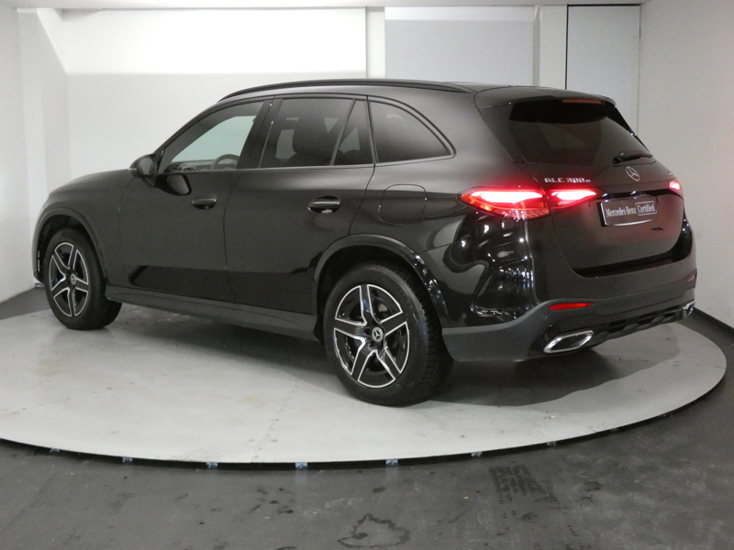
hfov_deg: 41.2
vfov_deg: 31.5
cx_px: 367
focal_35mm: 46
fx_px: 975
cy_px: 275
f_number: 3.8
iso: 1600
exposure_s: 1/60
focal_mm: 8.2
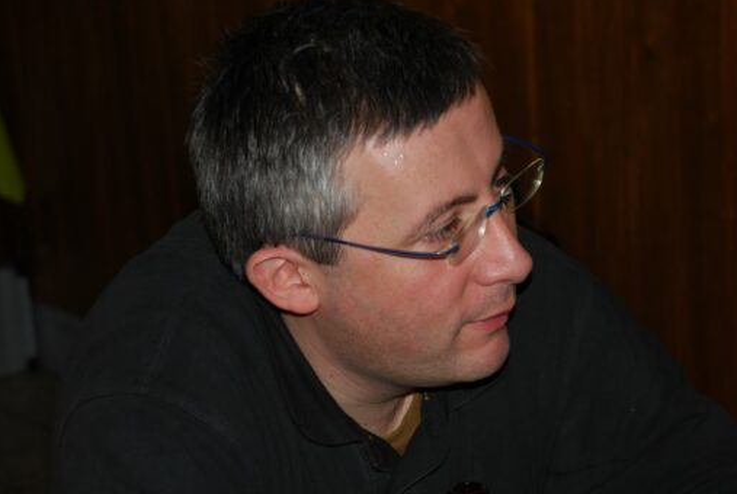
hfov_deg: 19.8
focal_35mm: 103
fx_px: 2112
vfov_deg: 13.3
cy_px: 286
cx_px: 410
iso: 200
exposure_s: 1/60
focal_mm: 58
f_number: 5.3
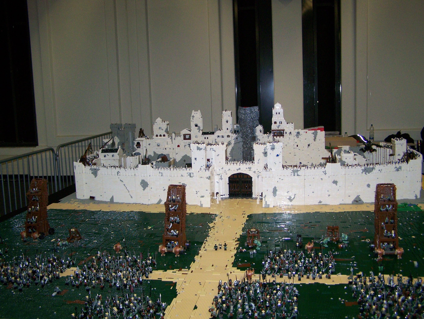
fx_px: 466
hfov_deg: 48.9
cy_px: 160
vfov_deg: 37.8
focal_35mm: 38
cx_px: 212
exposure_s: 1/60
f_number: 2.8
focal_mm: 6.3
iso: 160
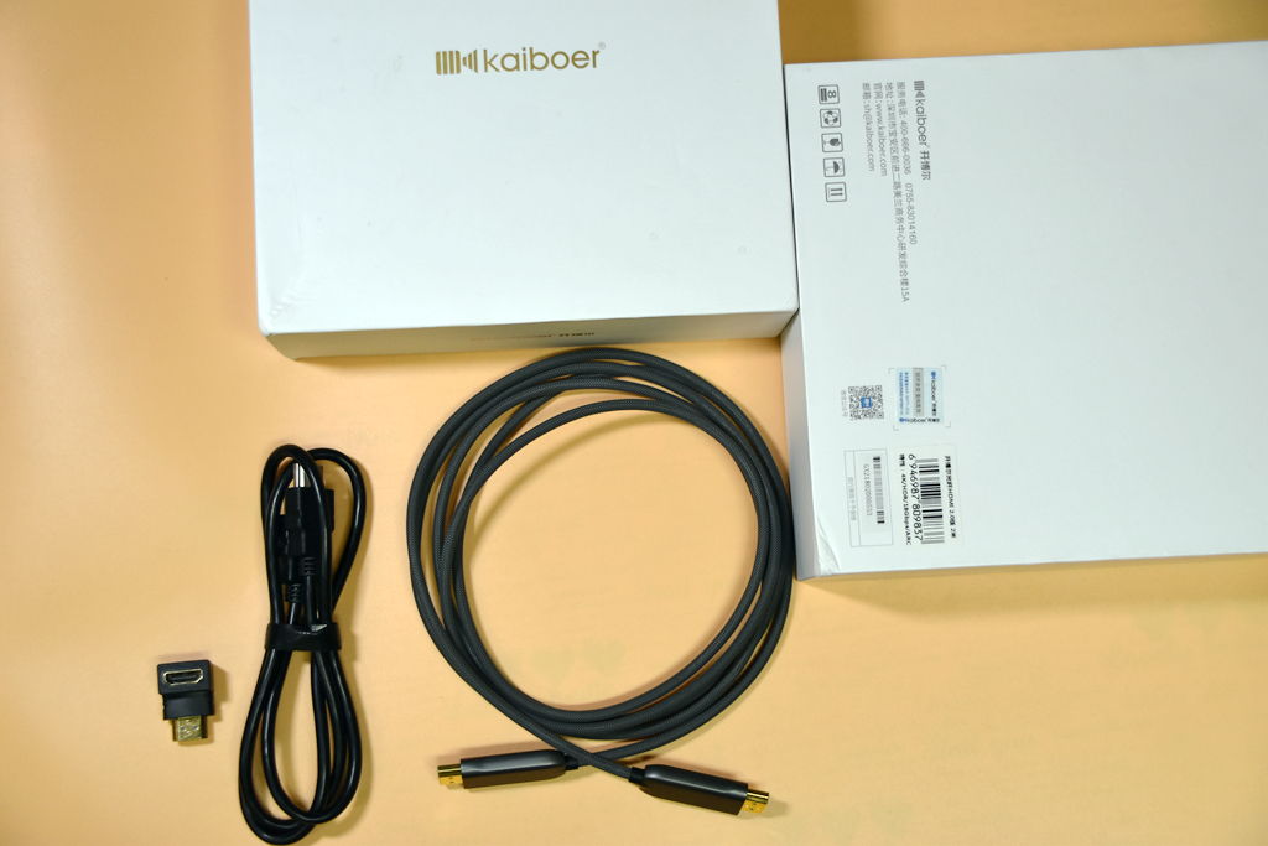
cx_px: 634
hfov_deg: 41.1
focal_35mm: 48
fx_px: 1691
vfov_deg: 28.1
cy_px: 423
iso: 400
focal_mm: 32
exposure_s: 1/60
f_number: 4.2
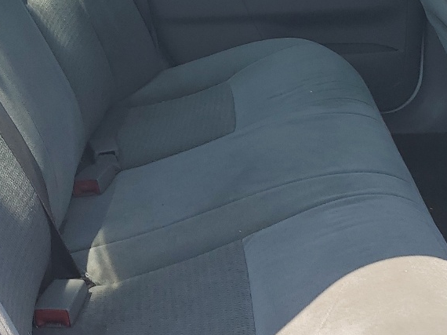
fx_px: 942
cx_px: 272
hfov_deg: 26.6
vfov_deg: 19.9
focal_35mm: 73
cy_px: 55
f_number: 1.5
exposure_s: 1/1429
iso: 50
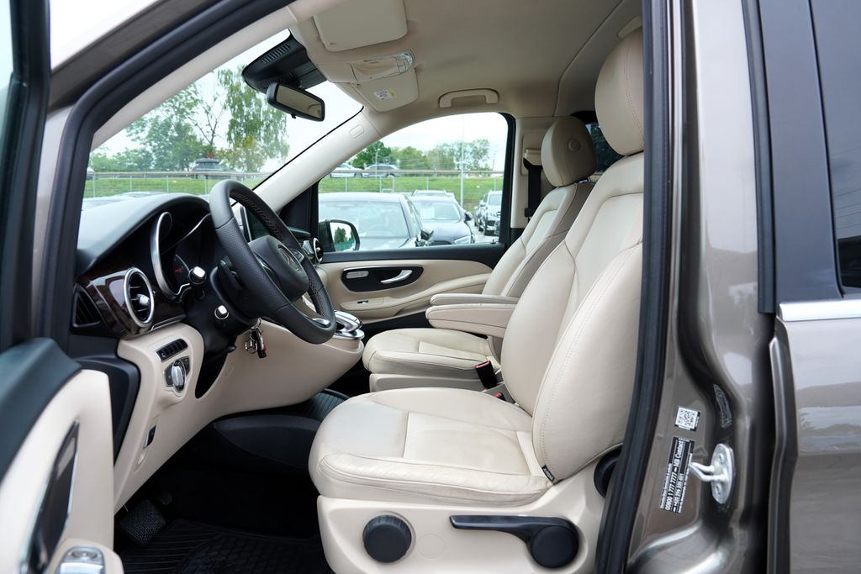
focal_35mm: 24
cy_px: 287
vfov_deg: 53.1
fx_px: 574
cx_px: 430
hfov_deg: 73.7
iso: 100
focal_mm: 24
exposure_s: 1/125
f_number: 5.6
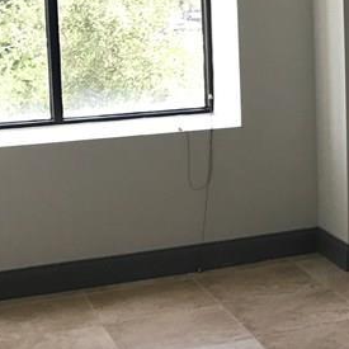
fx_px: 1049
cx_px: 478
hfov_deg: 17.5
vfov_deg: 18.8
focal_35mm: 92
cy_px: 89
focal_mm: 3.99
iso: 25
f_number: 1.8
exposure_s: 1/30
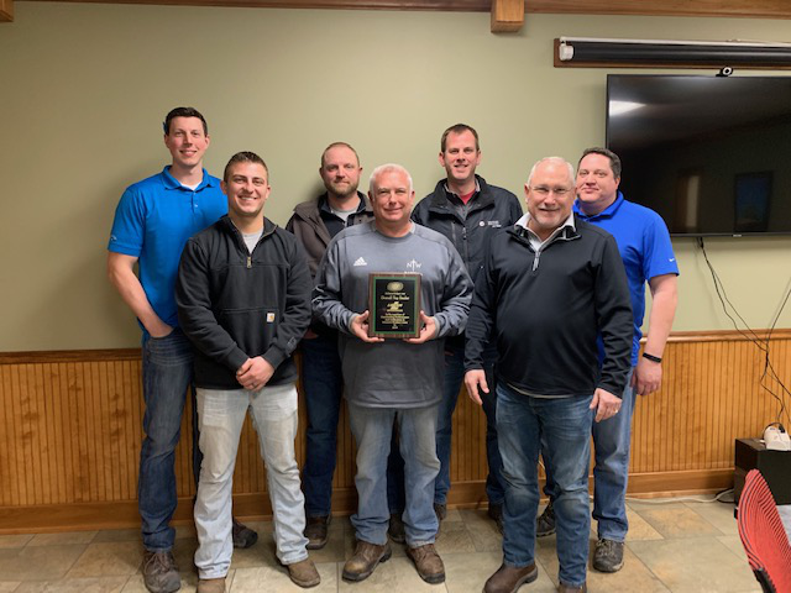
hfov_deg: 67.3
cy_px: 296
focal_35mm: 26
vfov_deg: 53.1
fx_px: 594
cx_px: 396
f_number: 1.8
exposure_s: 1/60
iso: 200
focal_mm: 4.25
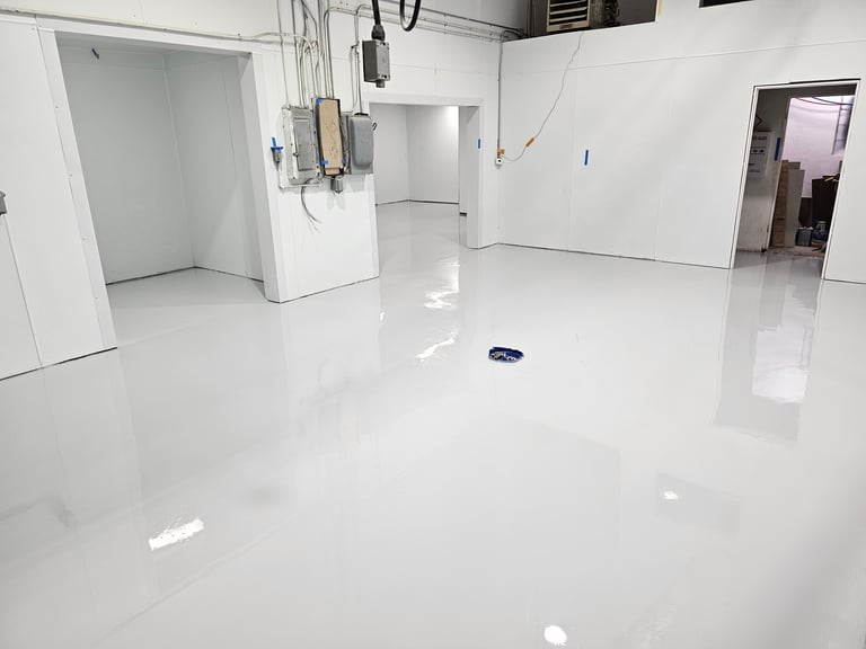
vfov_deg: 58.9
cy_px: 324
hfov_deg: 73.9
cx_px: 433
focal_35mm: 23
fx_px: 575
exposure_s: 1/120
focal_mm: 6.3
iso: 64
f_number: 1.7
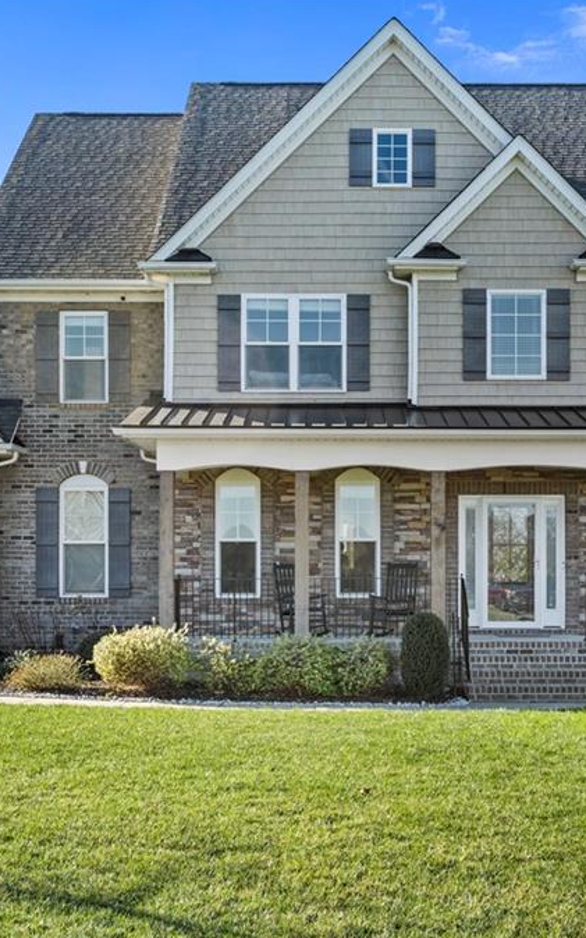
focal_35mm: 48
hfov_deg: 26.8
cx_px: 361
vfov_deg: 41.8
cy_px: 466
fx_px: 1227
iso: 400
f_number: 8
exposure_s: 1/125
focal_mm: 31
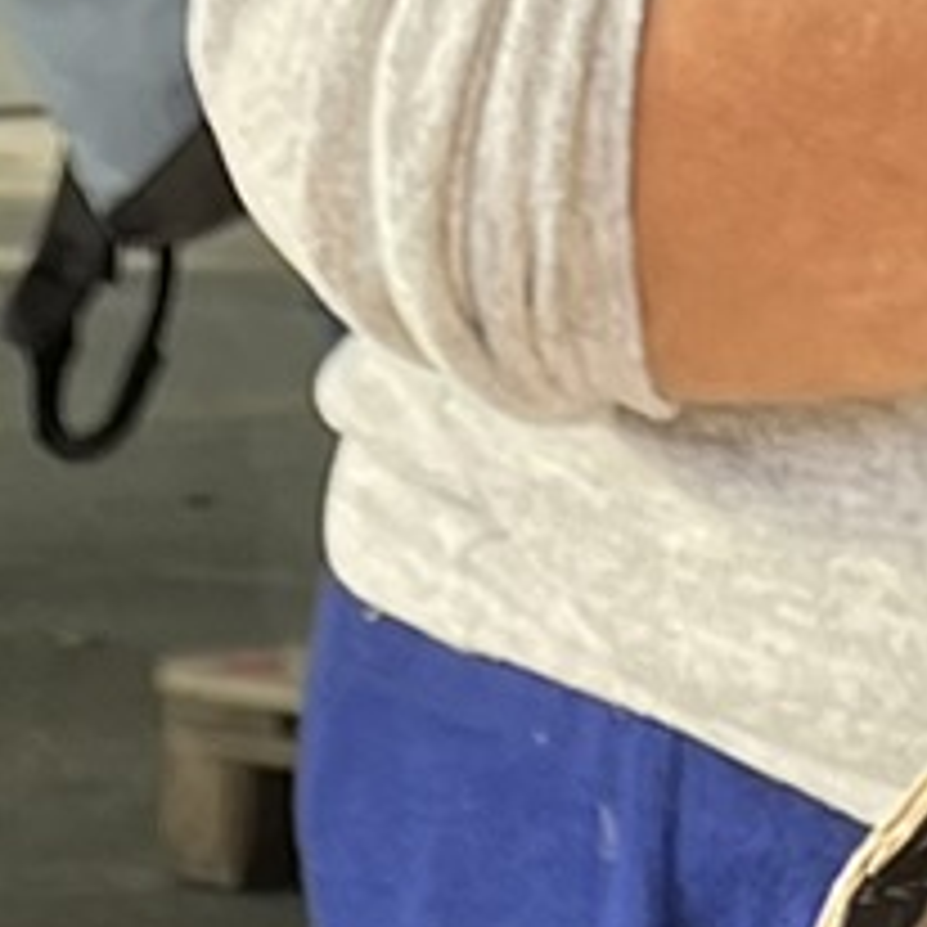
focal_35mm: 229
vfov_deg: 6.5
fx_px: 6938
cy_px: 3366
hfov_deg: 7.5
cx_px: -436
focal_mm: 5.1
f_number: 1.6
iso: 40
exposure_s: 1/122
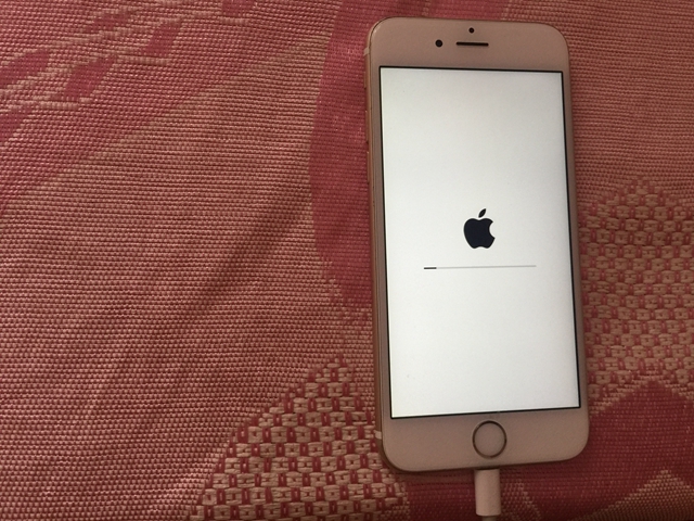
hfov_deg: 61.7
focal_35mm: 29
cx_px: 347
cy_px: 260
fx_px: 581
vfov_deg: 48.2
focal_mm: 4.15
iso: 64
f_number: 2.2
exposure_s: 1/33
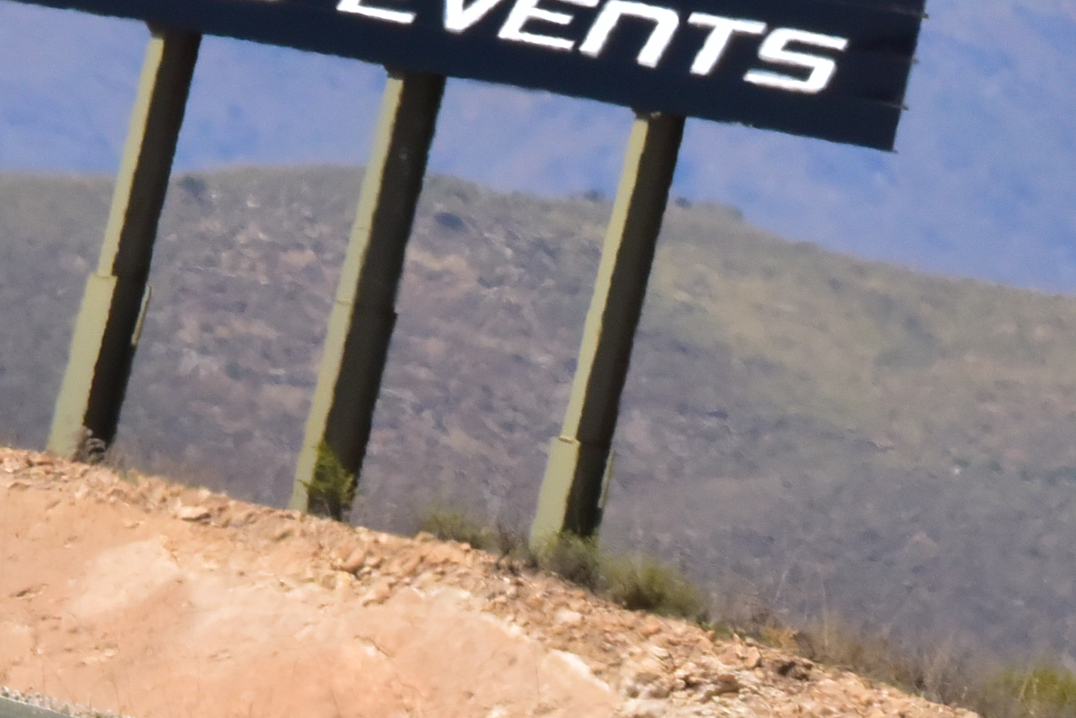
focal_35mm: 1880
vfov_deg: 0.7
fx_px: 56193
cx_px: 754
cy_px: 837
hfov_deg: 1.1
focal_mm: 450
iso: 800
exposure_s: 1/500
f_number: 25
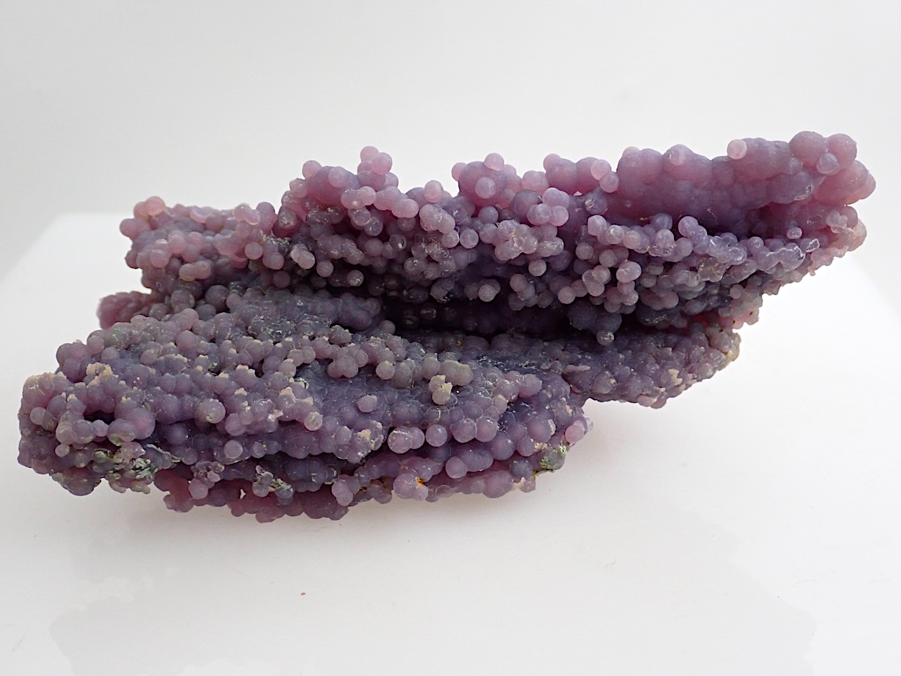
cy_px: 338
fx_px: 1224
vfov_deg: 30.9
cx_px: 450
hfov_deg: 40.4
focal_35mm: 47
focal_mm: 8.4
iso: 640
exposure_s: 1/50
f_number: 3.1
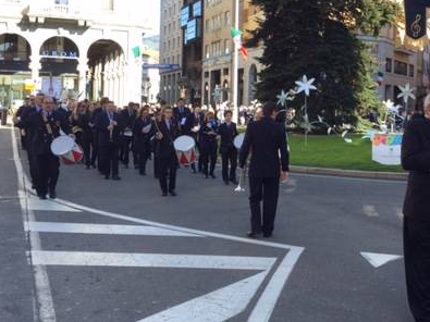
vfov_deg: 30.6
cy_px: 99
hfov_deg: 39.6
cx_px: 309
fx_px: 584
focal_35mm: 47
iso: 32
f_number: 2.2
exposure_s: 1/271
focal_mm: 4.15
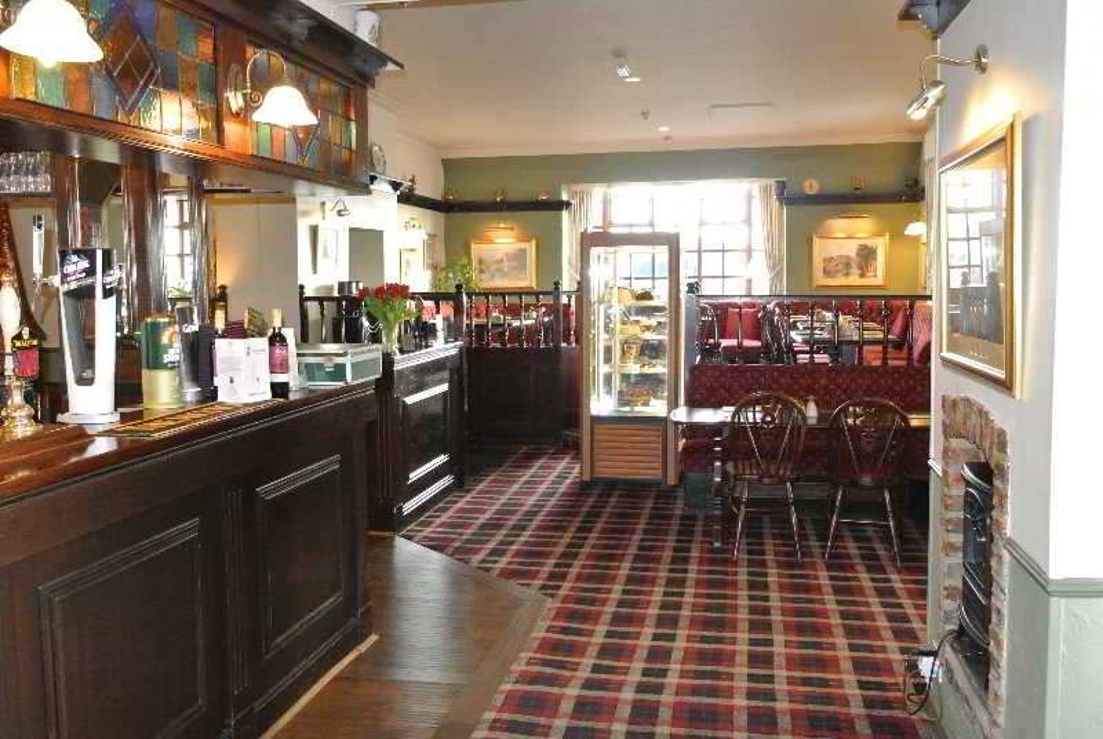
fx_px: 1074
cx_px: 552
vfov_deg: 38.0
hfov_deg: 54.4
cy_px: 370
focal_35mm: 35
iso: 2500
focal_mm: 13
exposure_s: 1/60
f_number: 5.6
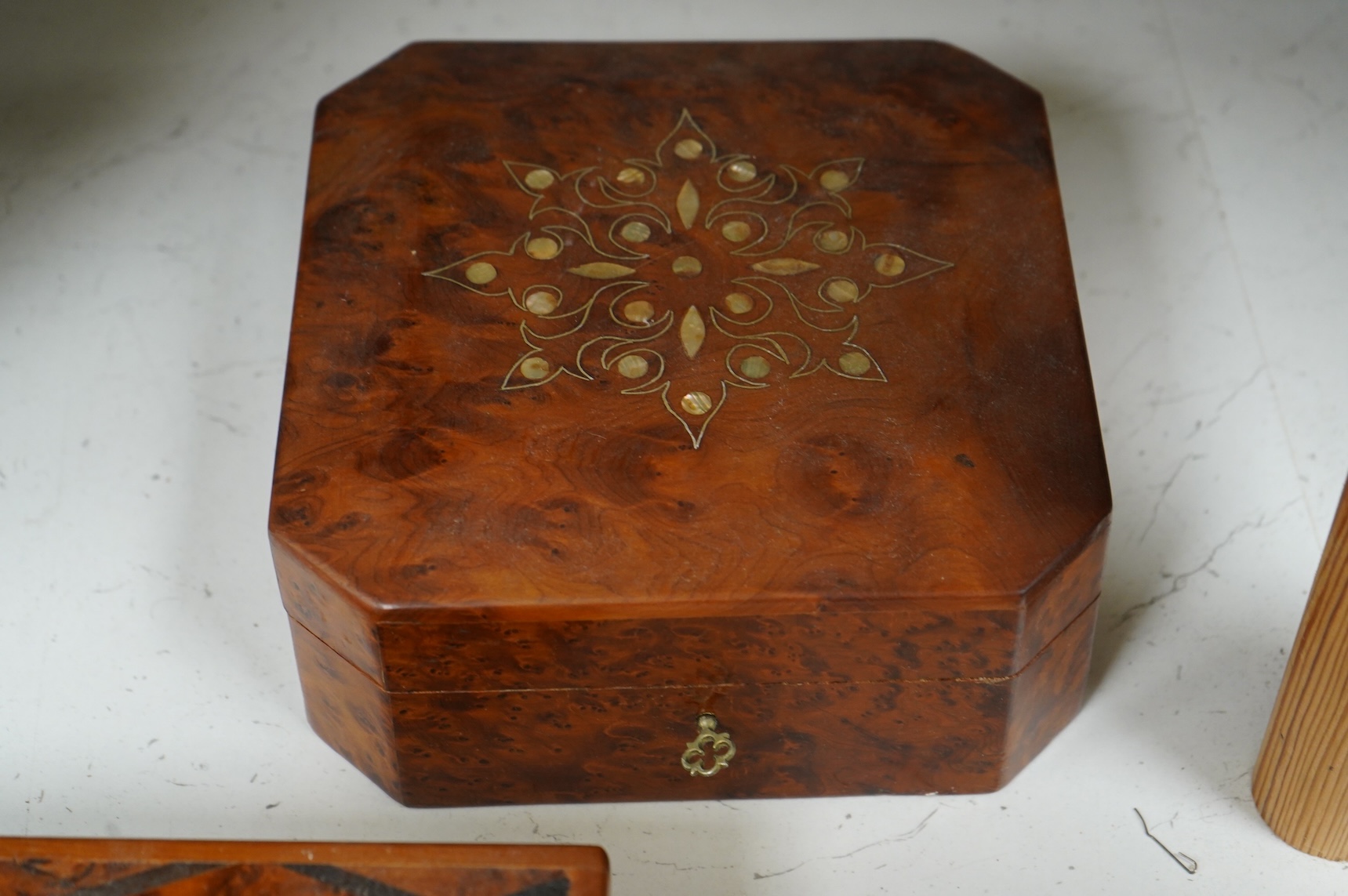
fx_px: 2432
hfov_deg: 31.0
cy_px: 448
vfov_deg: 20.9
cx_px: 674
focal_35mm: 65
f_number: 5.6
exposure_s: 1/80
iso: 2500
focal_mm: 65
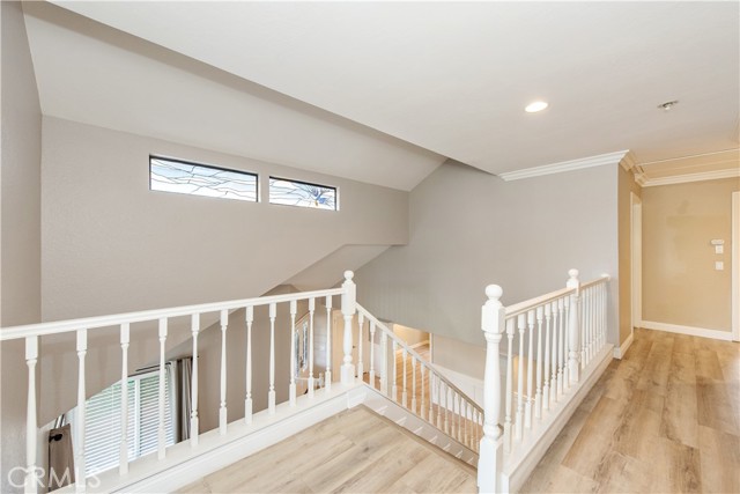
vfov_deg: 81.2
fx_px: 288
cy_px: 247
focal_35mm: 14
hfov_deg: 104.2
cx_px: 370
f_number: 4.5
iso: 800
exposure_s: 1/100
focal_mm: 14
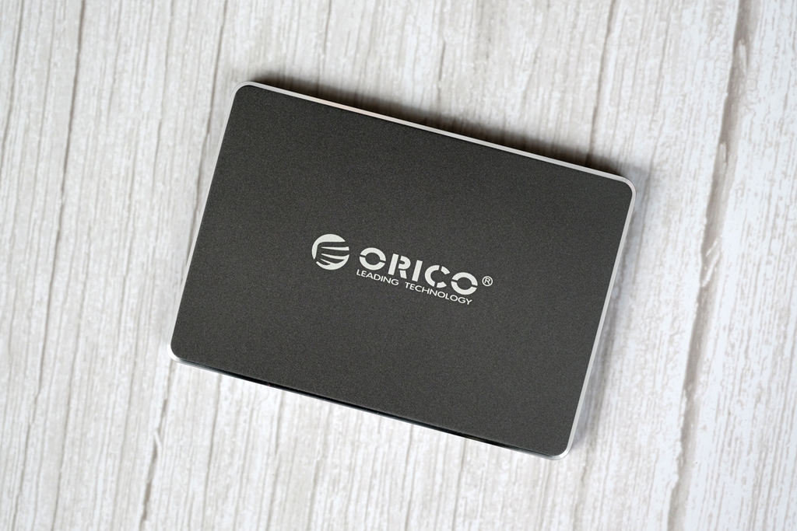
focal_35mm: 90
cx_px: 398
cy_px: 266
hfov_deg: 22.6
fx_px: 1993
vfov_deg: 15.2
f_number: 4.5
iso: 400
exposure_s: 1/300
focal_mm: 60
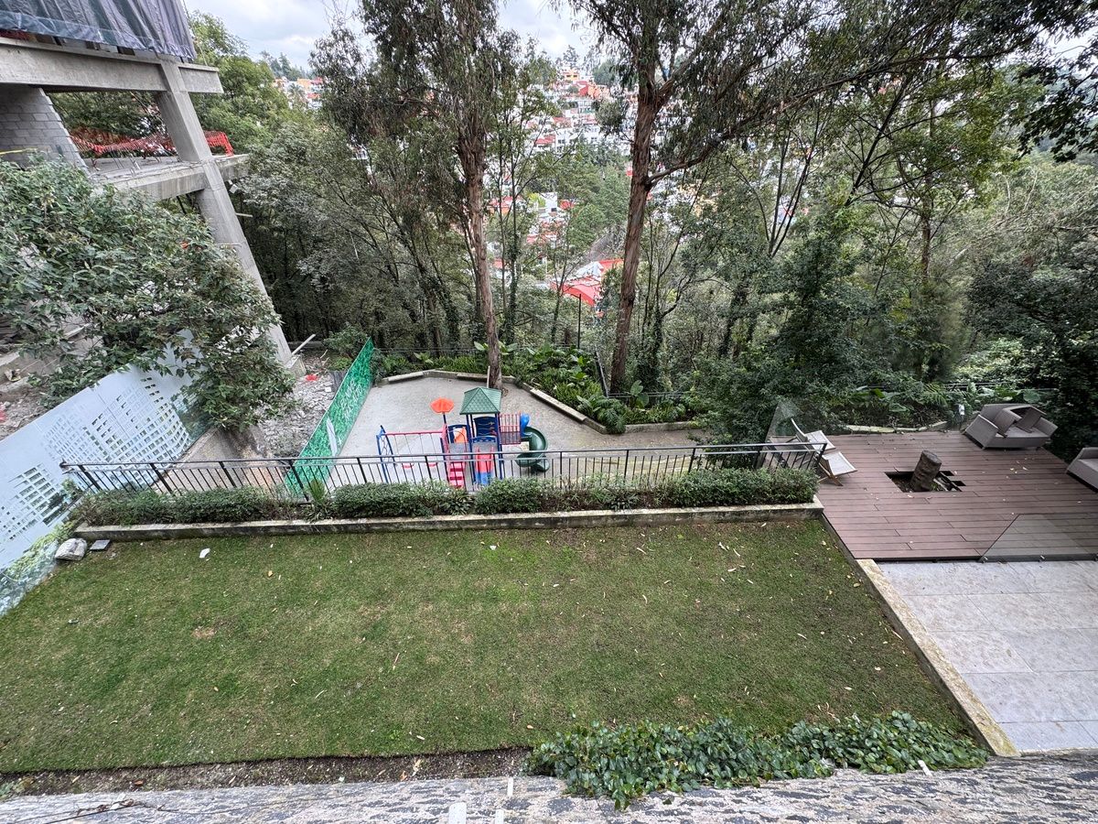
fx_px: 444
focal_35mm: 14
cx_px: 549
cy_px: 412
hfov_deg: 102.1
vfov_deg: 85.7
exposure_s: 1/113
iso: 40
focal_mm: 2.22
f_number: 2.2
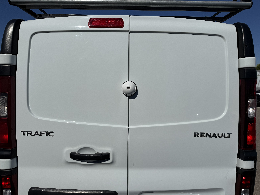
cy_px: 98
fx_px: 180
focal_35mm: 24
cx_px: 130
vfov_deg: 56.8
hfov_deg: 71.6
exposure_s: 1/17544
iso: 50
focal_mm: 6.76
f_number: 1.78
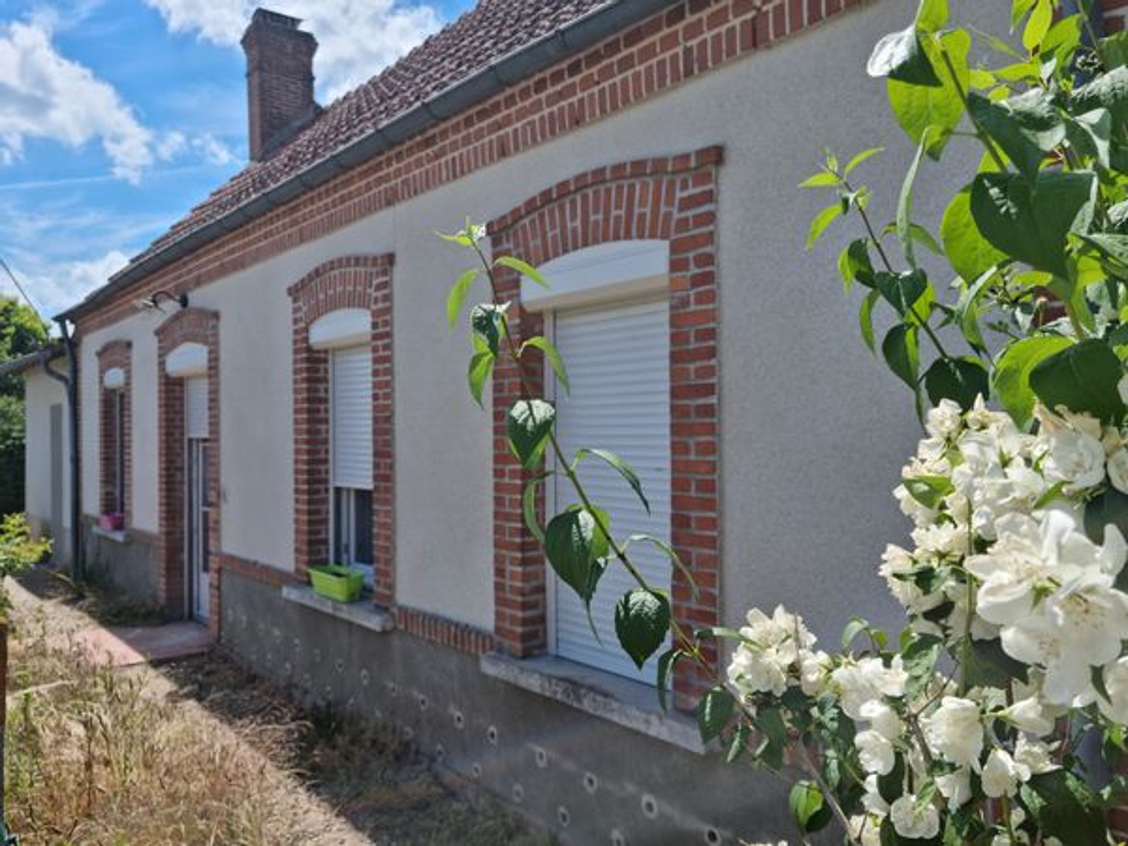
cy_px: 423
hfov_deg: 65.3
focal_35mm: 27
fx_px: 880
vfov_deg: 51.4
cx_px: 564
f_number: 2
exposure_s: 1/1116
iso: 25
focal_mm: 5.9
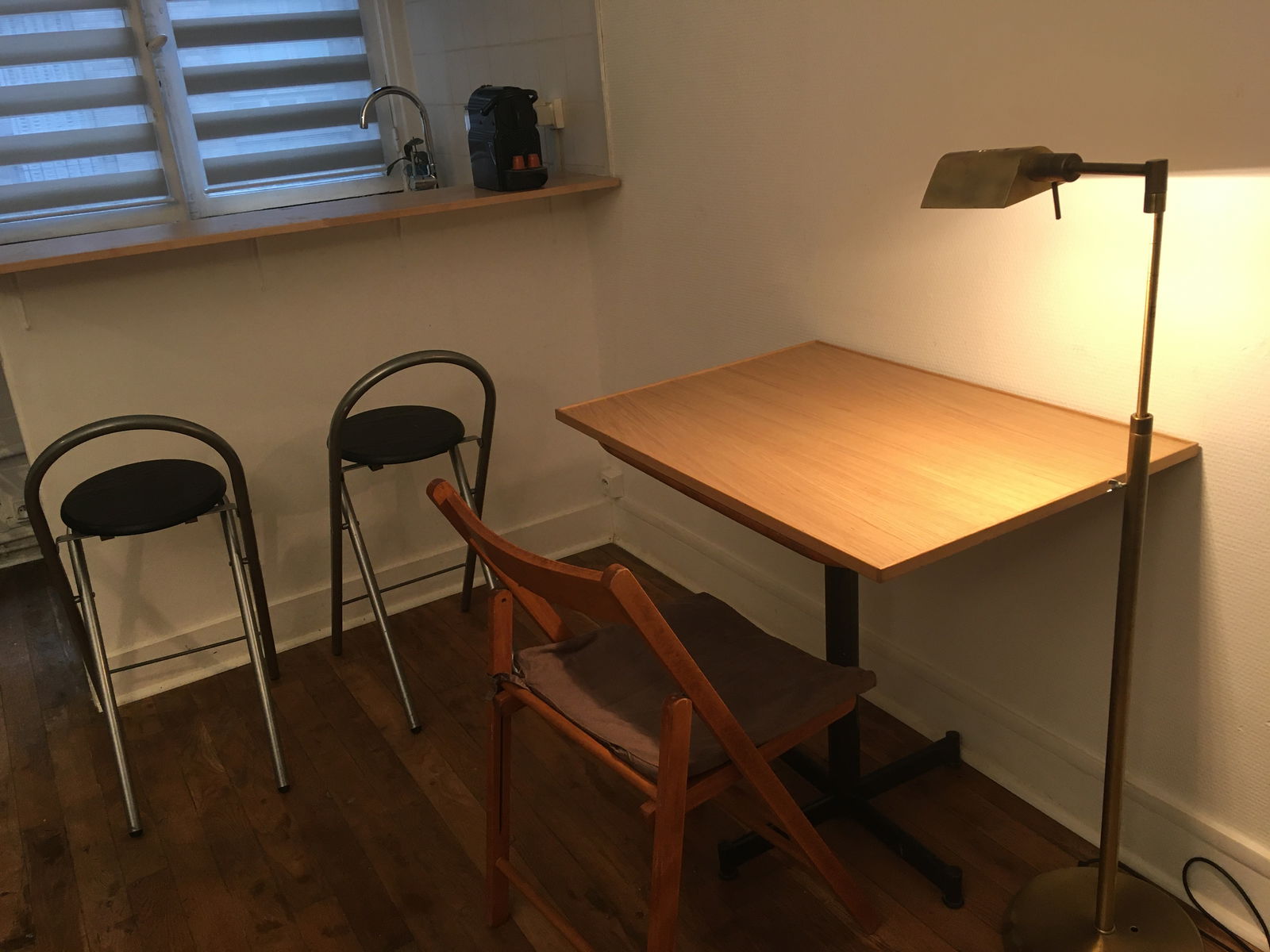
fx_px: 1064
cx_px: 635
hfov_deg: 61.7
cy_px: 476
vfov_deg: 48.2
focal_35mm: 29
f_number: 2.2
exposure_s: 1/33
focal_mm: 4.15
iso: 64
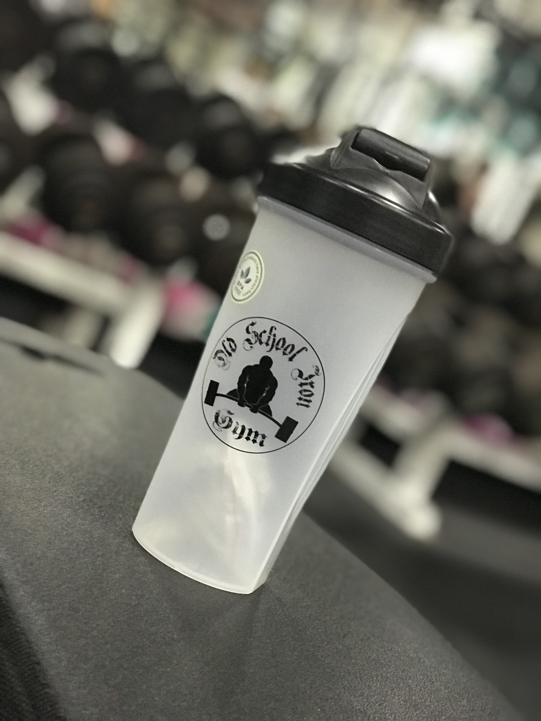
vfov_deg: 33.8
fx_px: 1188
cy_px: 360
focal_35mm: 57
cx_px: 270
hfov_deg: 25.7
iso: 1250
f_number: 2.8
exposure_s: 1/60
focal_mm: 6.6
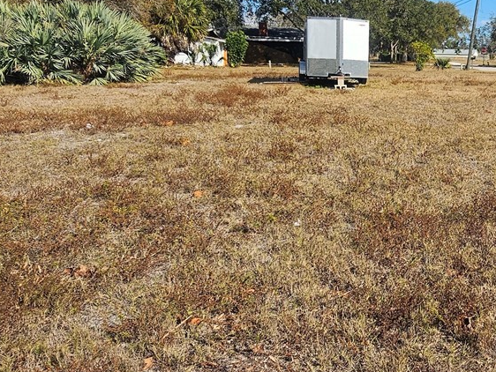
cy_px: 177
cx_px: 454
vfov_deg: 38.7
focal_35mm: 37
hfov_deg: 45.1
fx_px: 530
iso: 50
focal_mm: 2.2
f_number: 2.2
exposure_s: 1/2175
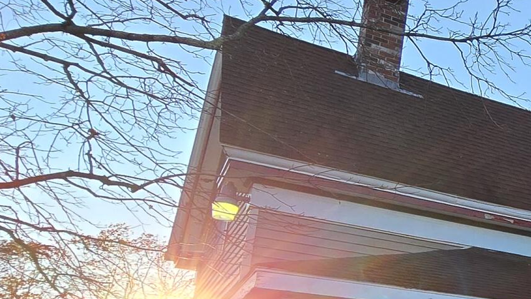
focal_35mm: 50
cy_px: 247
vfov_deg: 23.5
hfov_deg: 29.0
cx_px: 765
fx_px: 704
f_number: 2.2
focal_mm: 2.2
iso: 50
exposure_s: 1/659
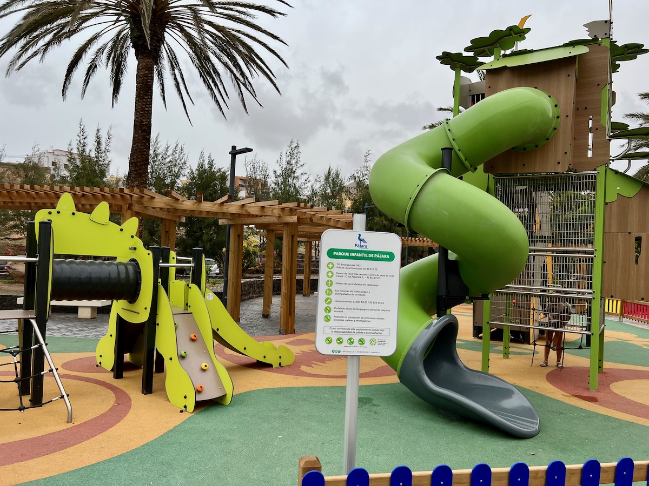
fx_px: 487
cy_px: 243
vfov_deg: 53.1
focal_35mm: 26
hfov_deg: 67.3
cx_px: 324
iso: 50
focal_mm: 5.7
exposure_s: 1/3077
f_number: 1.5
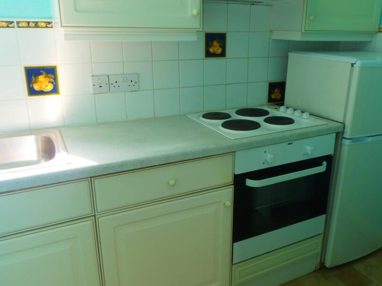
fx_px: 331
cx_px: 210
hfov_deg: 59.9
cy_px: 143
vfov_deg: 46.8
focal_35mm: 30
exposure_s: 1/60
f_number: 2.9
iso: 64
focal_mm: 4.3
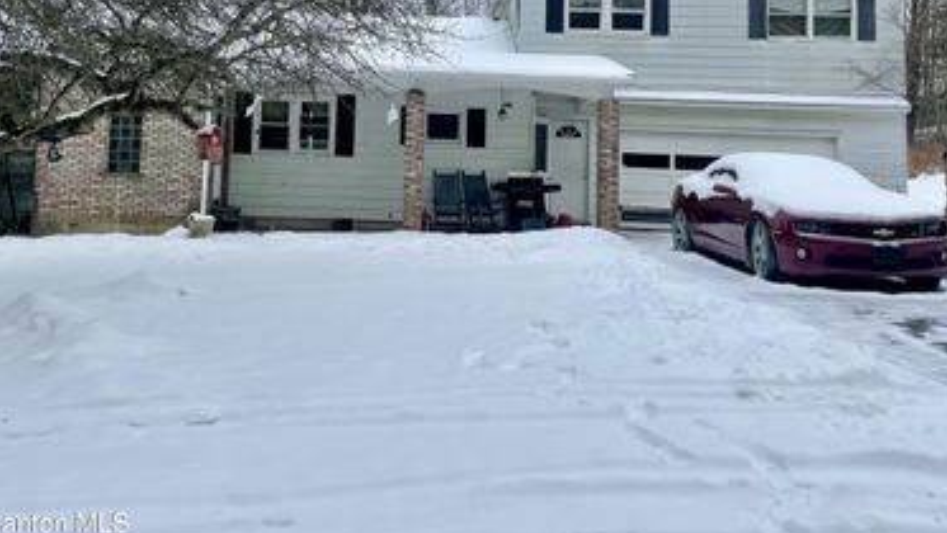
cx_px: 368
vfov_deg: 30.3
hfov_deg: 52.3
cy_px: 90
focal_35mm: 38
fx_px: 954
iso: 32
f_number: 1.6
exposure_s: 1/1366
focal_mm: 4.2
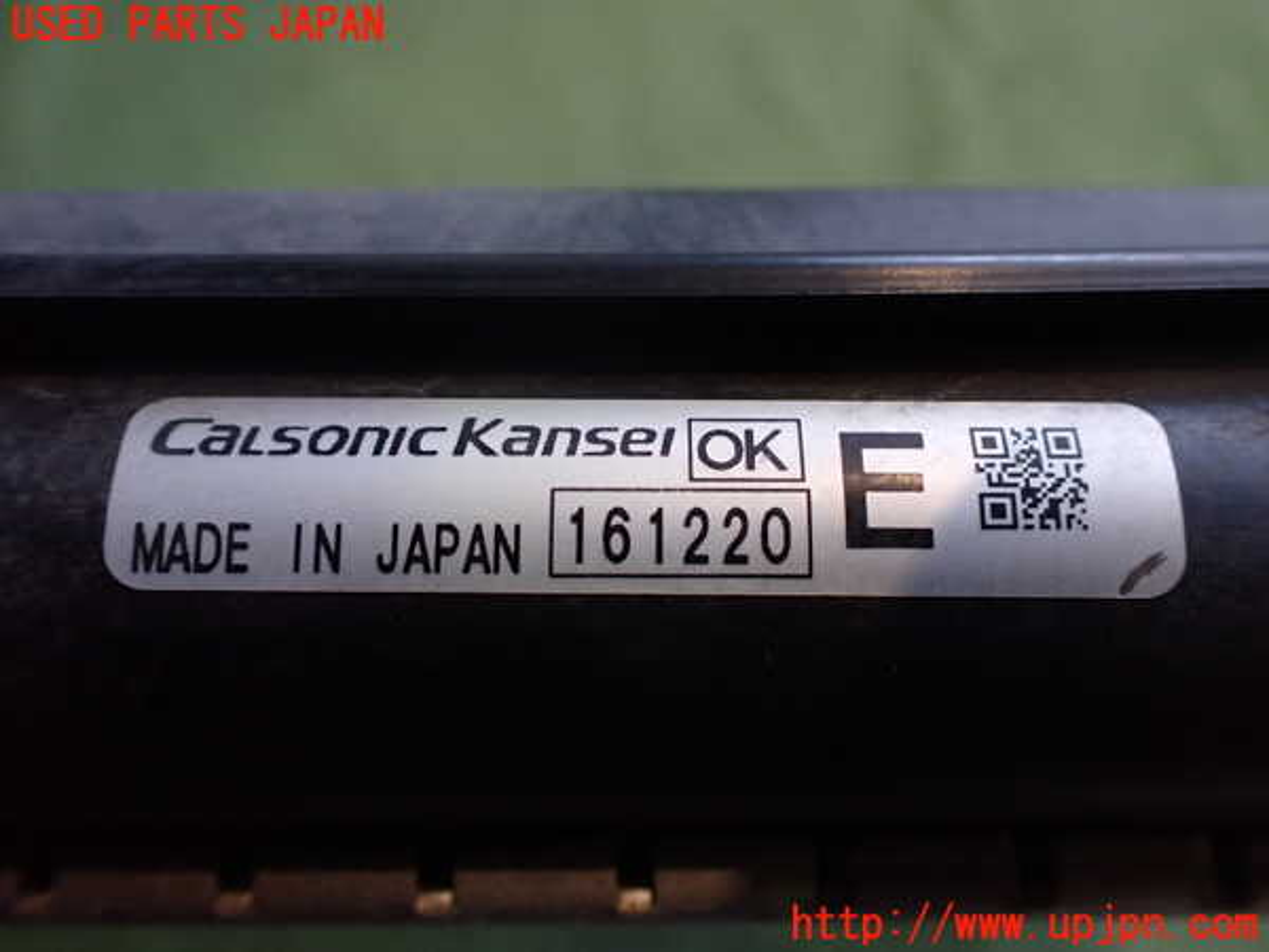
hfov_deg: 60.0
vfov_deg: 46.8
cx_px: 634
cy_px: 476
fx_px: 1100
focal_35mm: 30
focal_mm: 5.4
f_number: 2.3
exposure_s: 1/125
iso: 500
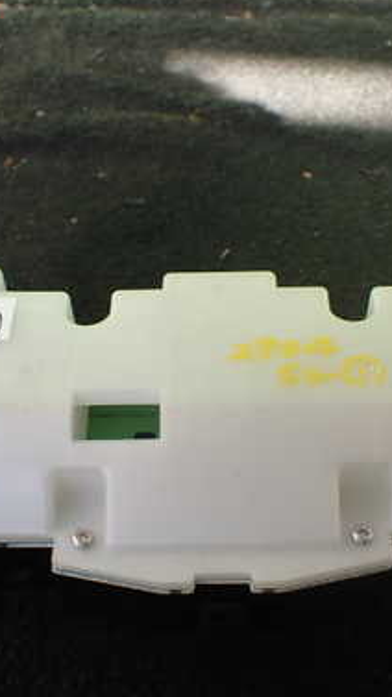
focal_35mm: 52
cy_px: 390
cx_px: 203
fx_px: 961
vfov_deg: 39.8
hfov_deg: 23.1
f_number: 2.3
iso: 100
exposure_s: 1/160
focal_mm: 5.4
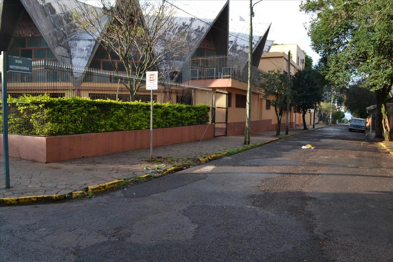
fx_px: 295
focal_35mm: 27
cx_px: 196
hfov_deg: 67.4
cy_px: 131
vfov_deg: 47.9
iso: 1600
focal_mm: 18
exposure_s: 1/500
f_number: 11
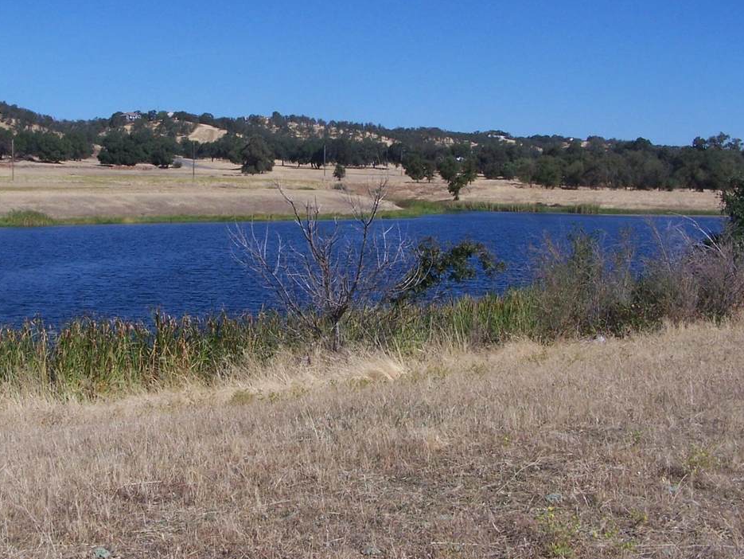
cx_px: 300
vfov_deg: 28.0
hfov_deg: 36.7
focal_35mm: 52
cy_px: 240
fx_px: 1118
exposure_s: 1/640
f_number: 5.6
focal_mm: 6.3
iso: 80
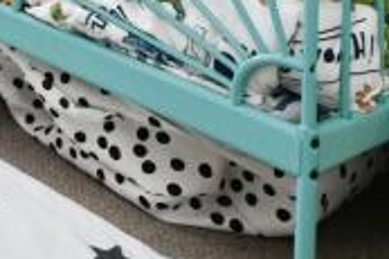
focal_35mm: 89
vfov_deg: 12.5
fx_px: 961
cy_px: -334
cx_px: -382
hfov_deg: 17.1
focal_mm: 15
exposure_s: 1/60
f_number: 8
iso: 800
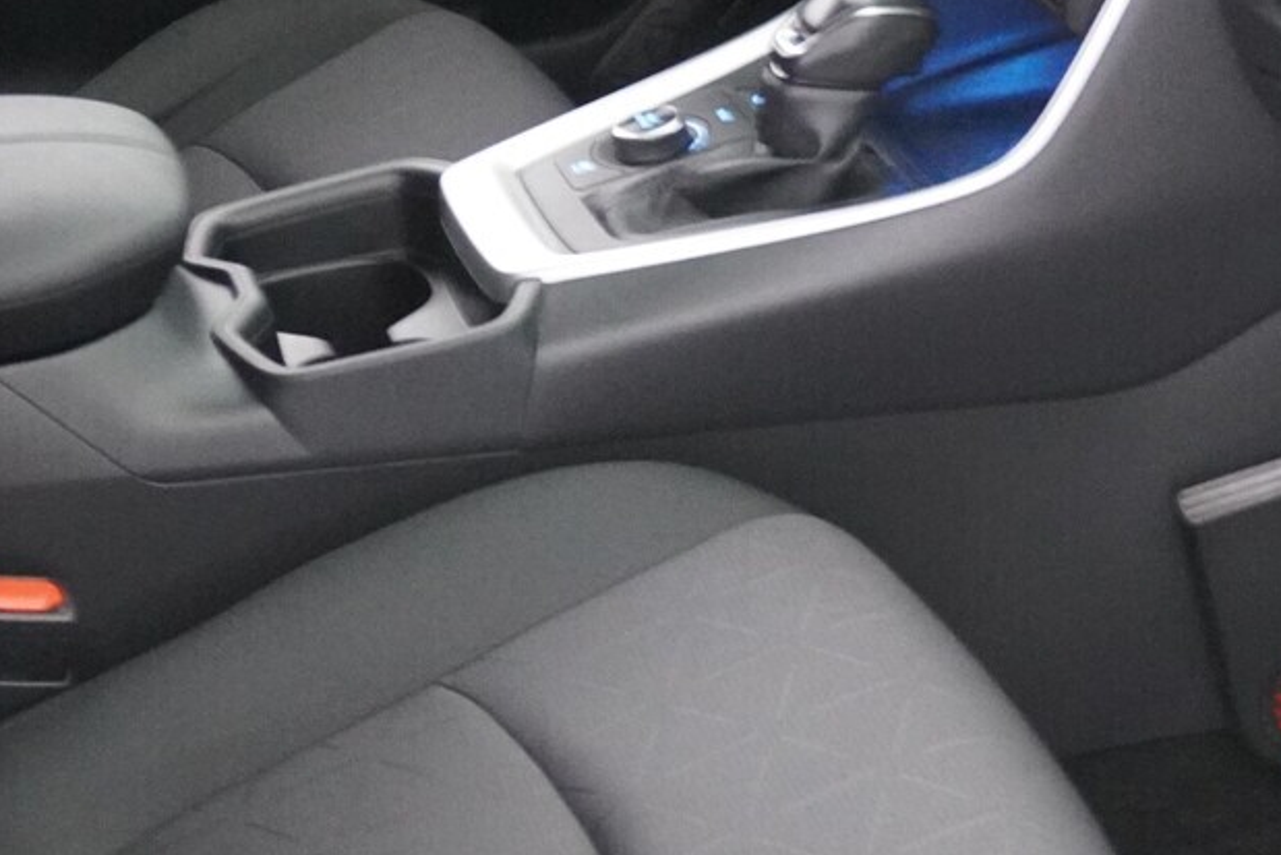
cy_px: 836
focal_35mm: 90
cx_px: 927
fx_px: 3214
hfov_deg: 22.4
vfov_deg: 14.9
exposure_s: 1/20
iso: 6400
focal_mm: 23
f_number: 4
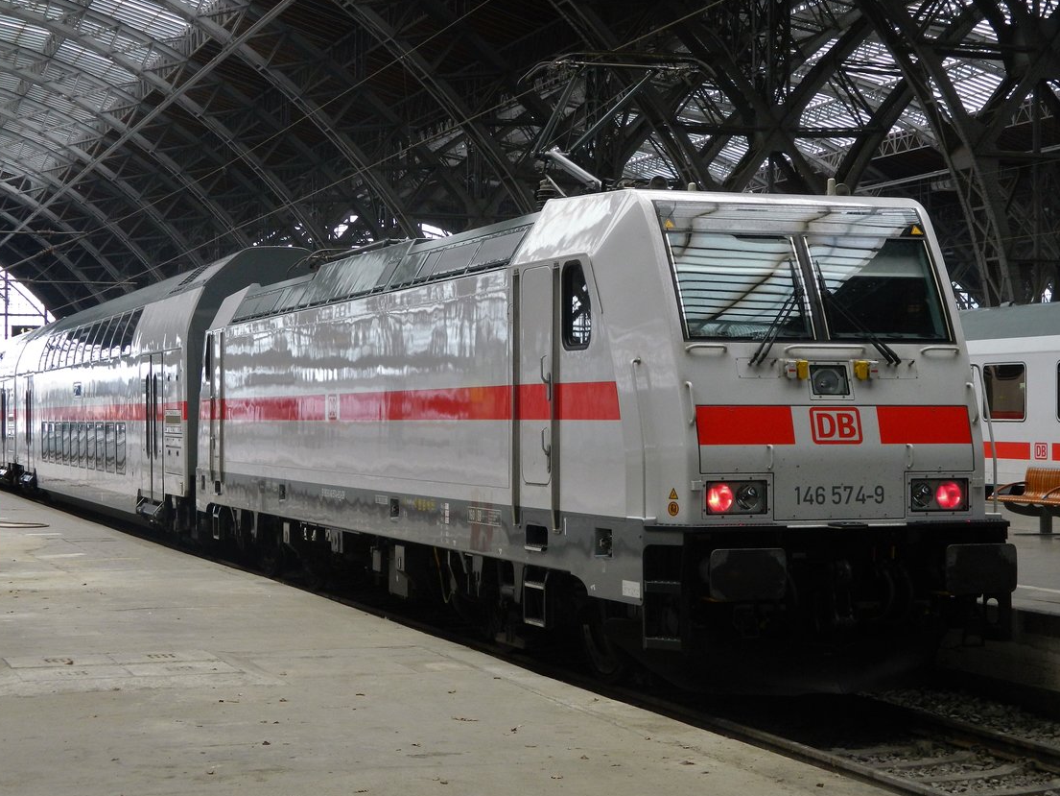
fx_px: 2328
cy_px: 405
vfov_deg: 19.4
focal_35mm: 76
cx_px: 517
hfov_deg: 25.7
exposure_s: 1/60
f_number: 4
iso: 200
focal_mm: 12.6
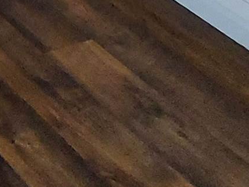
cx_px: -369
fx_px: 676
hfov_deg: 13.8
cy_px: -451
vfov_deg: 9.6
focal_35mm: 94
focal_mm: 1.74
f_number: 2.2
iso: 160
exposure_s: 1/60
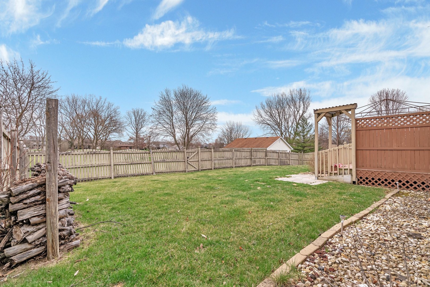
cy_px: 144
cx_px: 215
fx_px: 191
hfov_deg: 96.7
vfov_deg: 73.8
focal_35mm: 16
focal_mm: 16
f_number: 9
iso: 400
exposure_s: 1/40
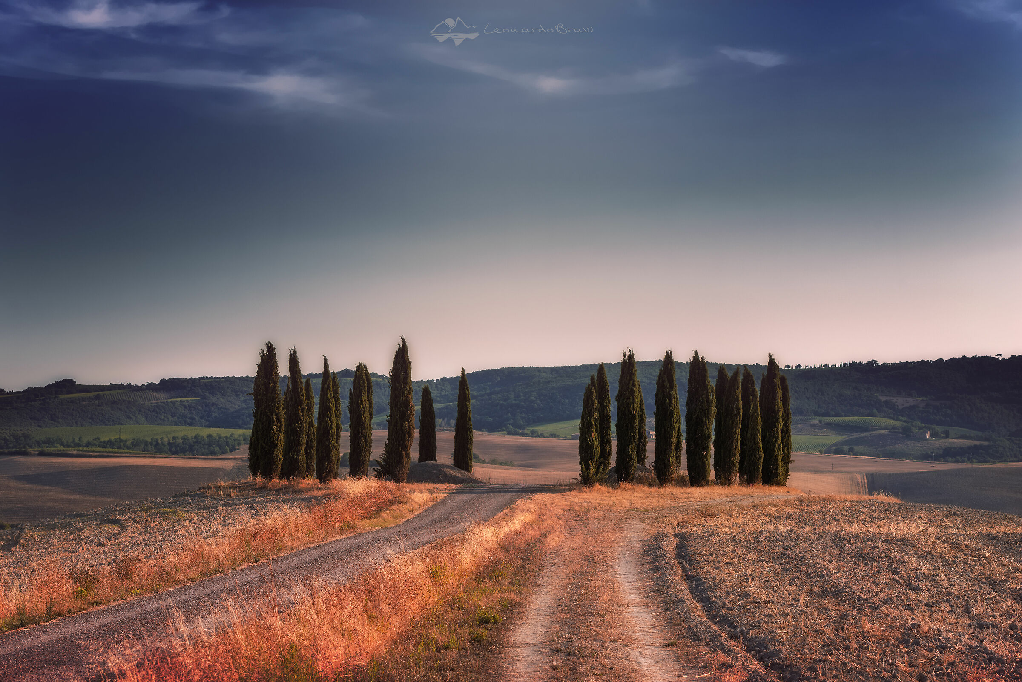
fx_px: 2414
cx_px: 511
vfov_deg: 16.1
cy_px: 341
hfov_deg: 23.9
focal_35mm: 85
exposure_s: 1/320
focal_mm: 85
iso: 100
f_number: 6.3
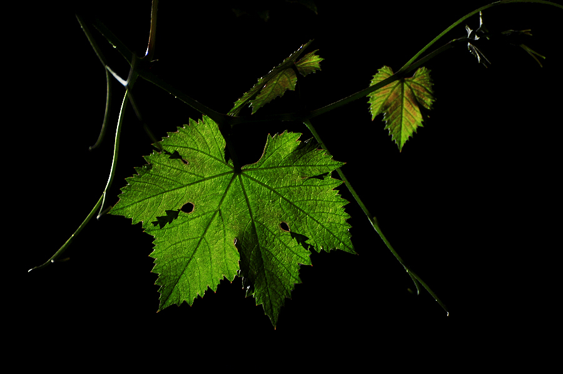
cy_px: 187
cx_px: 282
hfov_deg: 4.6
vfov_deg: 3.0
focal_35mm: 450
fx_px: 7030
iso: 200
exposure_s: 1/15
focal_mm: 300
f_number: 5.6
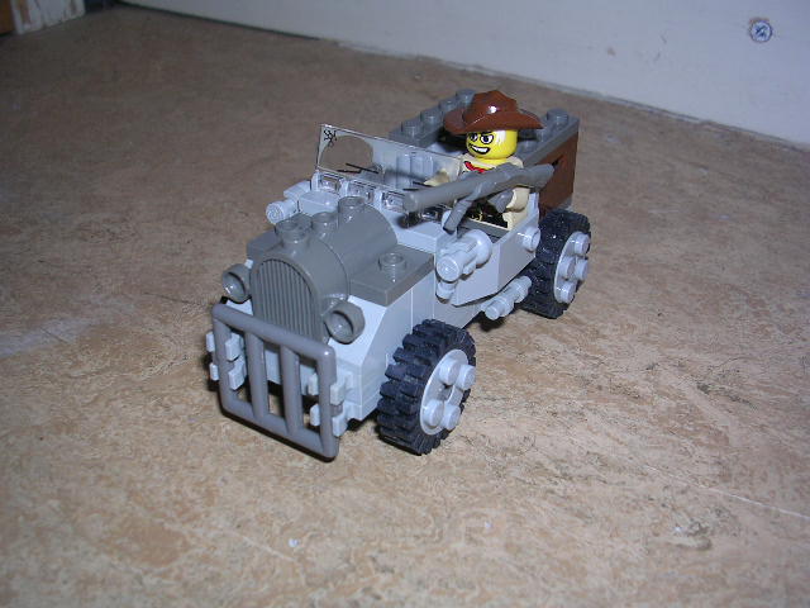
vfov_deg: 37.7
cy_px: 304
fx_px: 889
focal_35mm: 38
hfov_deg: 49.0
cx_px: 405
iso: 50
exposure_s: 1/60.1
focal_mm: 5.8
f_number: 2.8
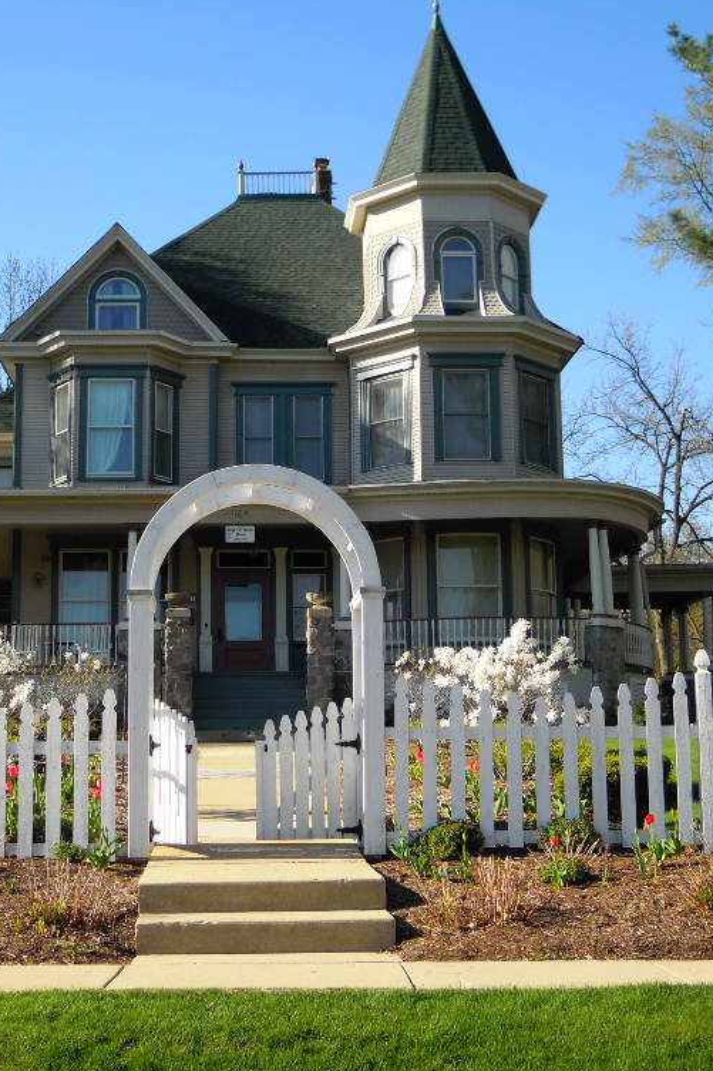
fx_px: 1516
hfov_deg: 26.4
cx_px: 253
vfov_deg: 38.9
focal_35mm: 51
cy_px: 531
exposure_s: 1/640
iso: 100
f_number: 3
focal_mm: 6.4
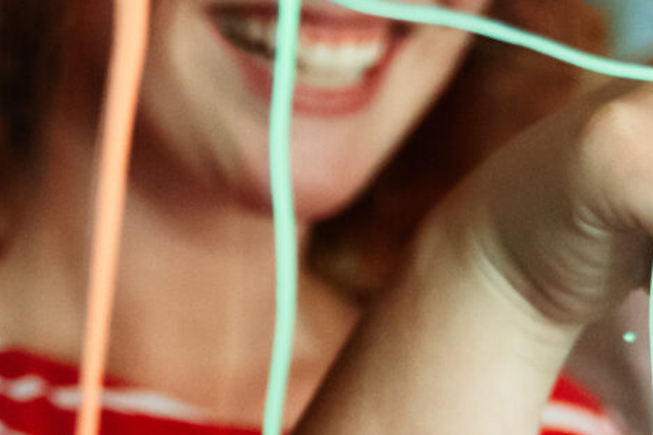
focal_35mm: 163
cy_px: 298
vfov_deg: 8.4
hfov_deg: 12.6
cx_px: 234
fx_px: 2956
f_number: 2.8
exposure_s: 1/320
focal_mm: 30
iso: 3200
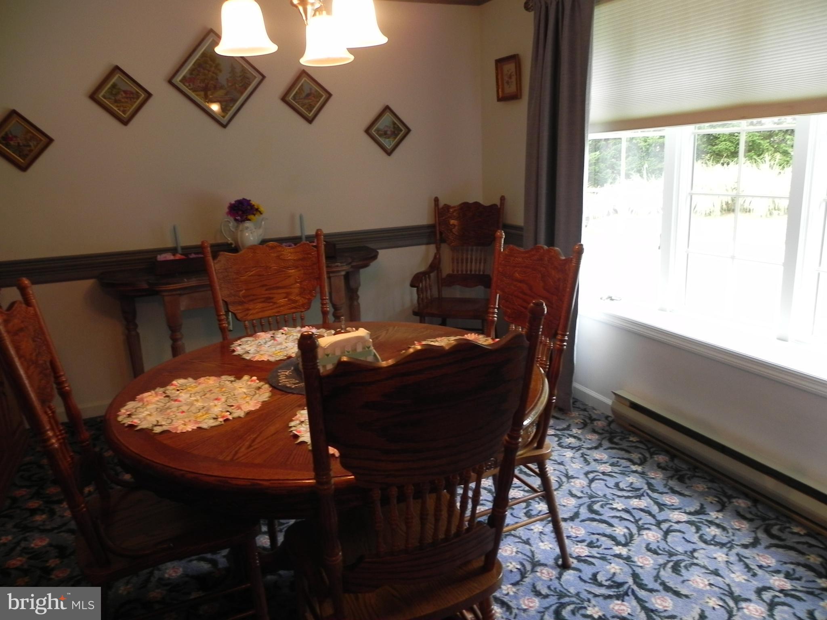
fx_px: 621
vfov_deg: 53.1
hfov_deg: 67.3
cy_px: 310
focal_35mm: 26
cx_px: 414
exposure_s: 1/34.7
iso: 160
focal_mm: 4.6
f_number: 2.8
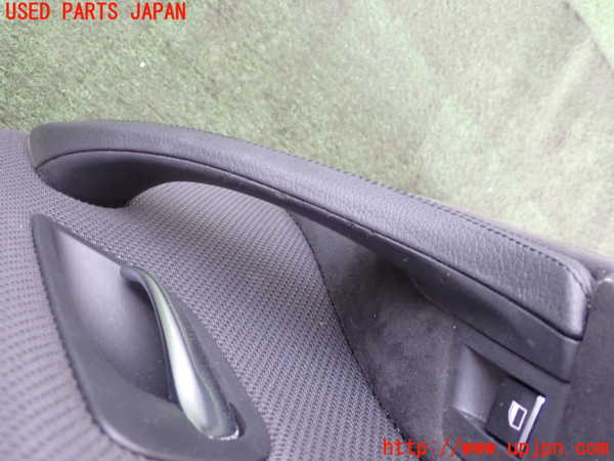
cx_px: 307
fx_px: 834
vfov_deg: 30.9
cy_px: 230
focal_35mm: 47
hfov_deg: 40.4
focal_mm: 8.4
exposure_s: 1/13
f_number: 3.1
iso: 1000
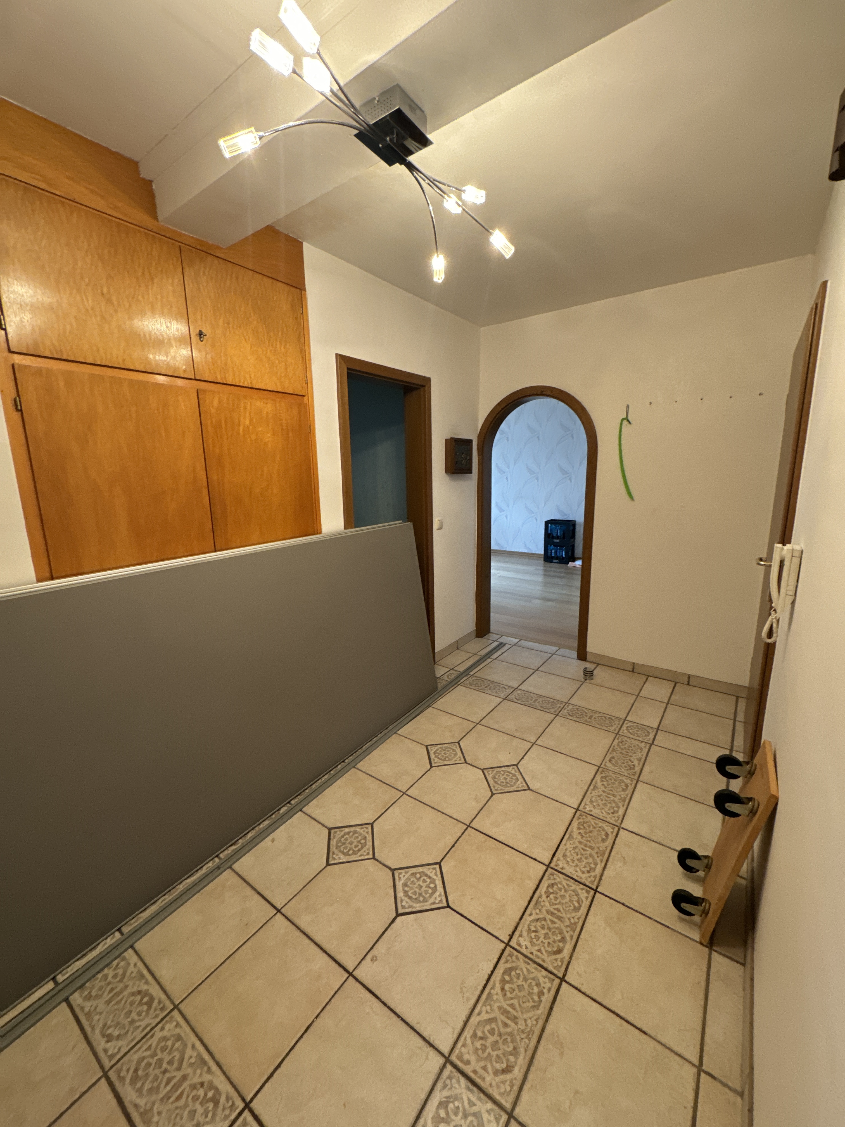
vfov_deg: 102.1
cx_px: 422
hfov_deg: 85.7
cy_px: 564
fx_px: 456
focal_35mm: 14
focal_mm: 2.22
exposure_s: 1/50
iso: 400
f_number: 2.2
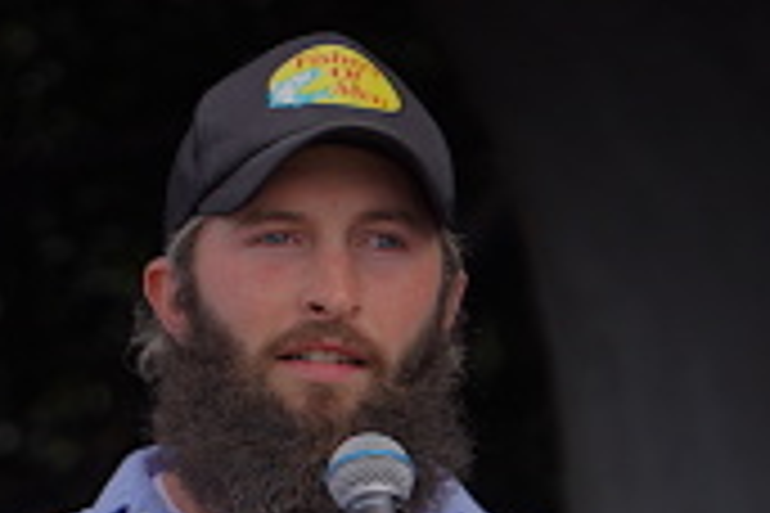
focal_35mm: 752
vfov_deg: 1.8
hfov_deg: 2.7
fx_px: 16090
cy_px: 562
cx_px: 54
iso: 160
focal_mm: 191
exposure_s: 1/320
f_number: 6.3
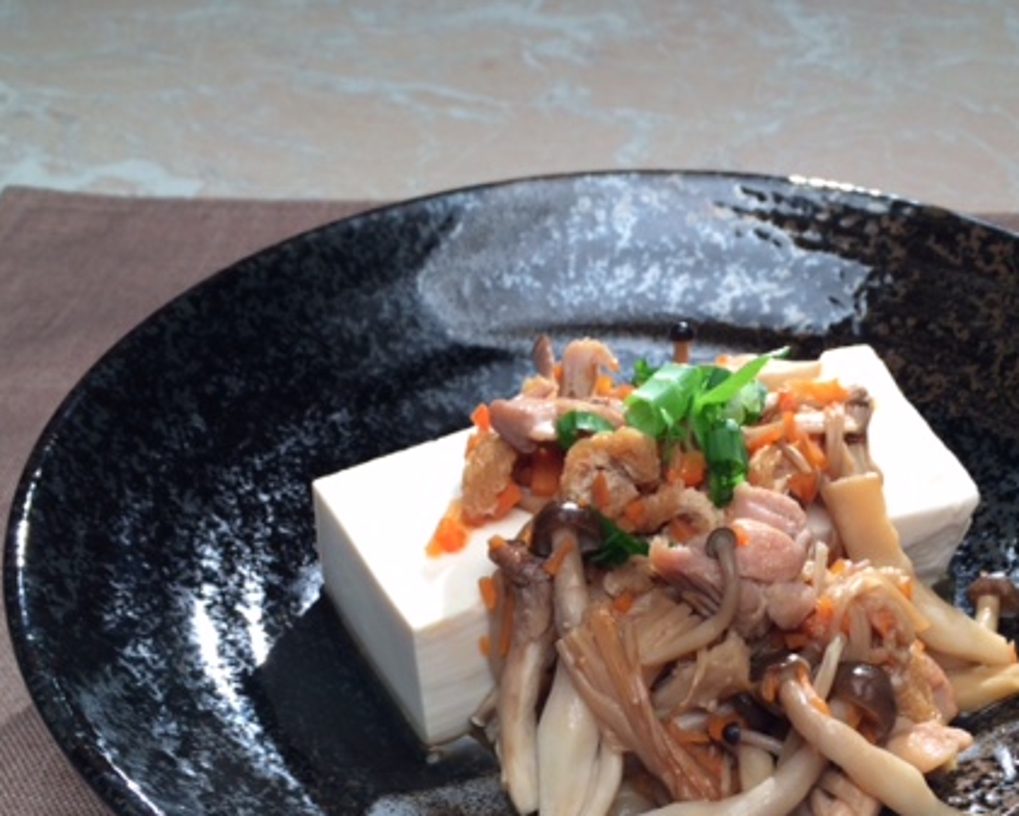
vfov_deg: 34.6
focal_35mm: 43
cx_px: 571
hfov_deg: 42.8
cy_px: 550
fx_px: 1297
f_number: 2.2
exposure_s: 1/60
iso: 32
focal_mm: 4.15
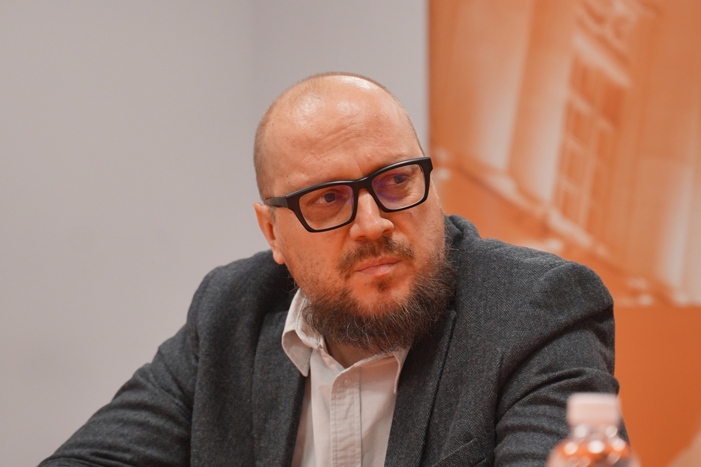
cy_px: 234
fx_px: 2180
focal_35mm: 112
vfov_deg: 12.2
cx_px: 350
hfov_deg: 18.3
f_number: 3.5
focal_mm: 75
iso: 1250
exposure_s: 1/200
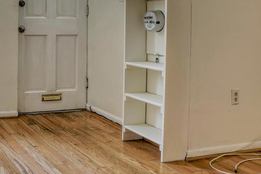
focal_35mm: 50
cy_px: 26
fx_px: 363
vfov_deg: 26.3
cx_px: 11
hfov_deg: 36.3
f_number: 7.1
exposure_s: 1/250
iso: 640
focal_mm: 16
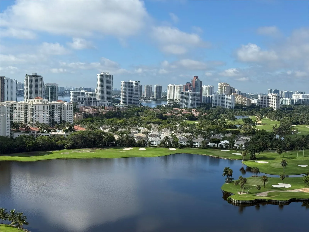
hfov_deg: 39.7
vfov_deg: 30.3
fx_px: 428
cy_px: 116
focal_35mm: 48
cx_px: 154
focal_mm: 6.76
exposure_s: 1/5587
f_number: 1.78
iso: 64
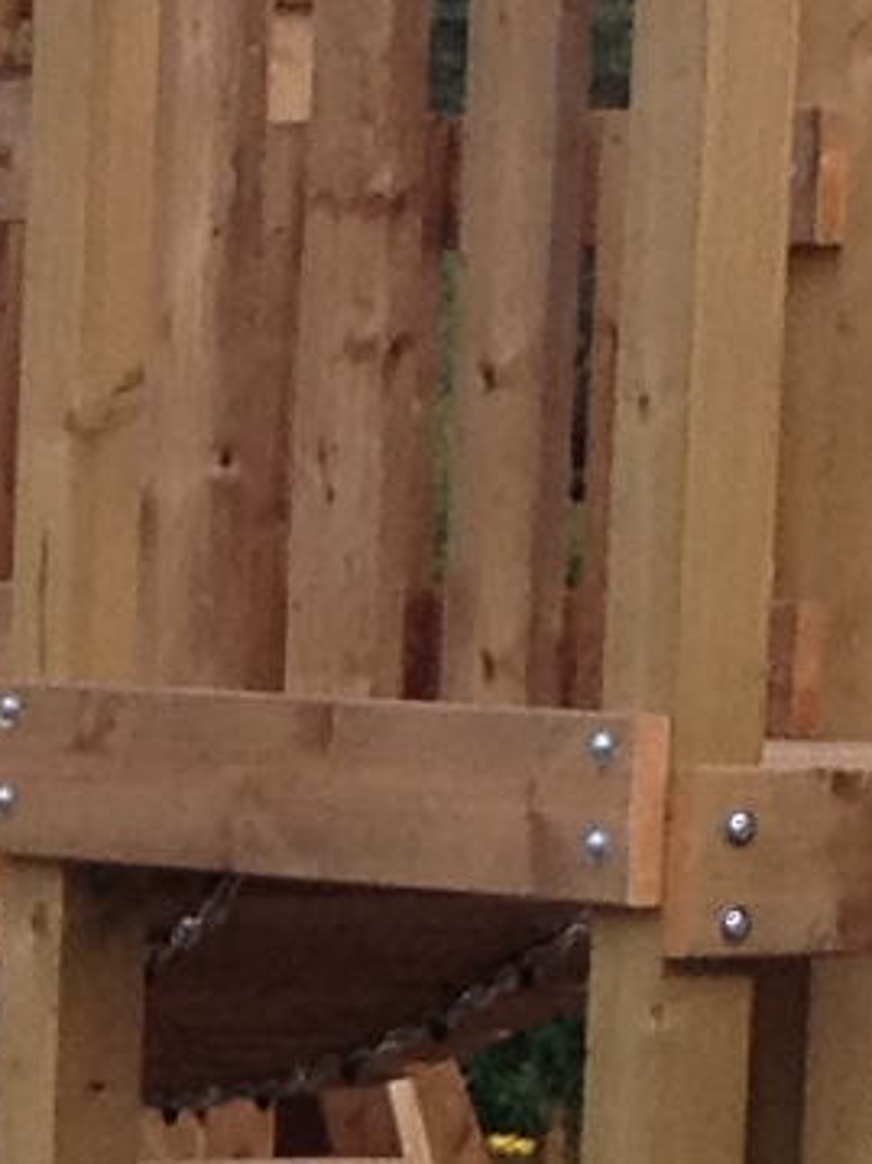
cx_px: -927
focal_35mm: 318
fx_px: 10687
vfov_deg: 6.2
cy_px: 1573
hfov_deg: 4.6
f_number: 2.4
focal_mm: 4.28
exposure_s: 1/699
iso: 50
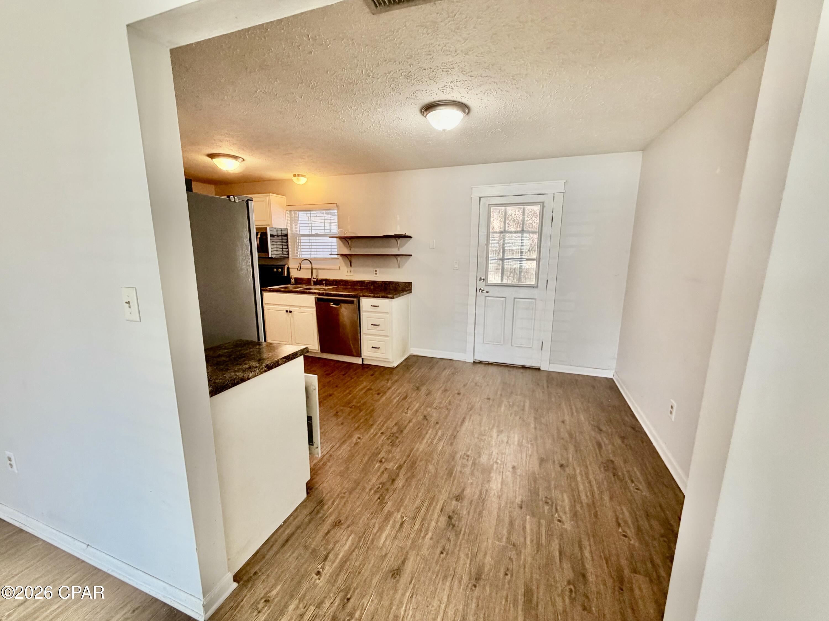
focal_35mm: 14
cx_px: 414
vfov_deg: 85.7
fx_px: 335
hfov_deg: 102.1
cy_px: 310
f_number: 2.2
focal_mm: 2.22
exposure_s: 1/120
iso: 250
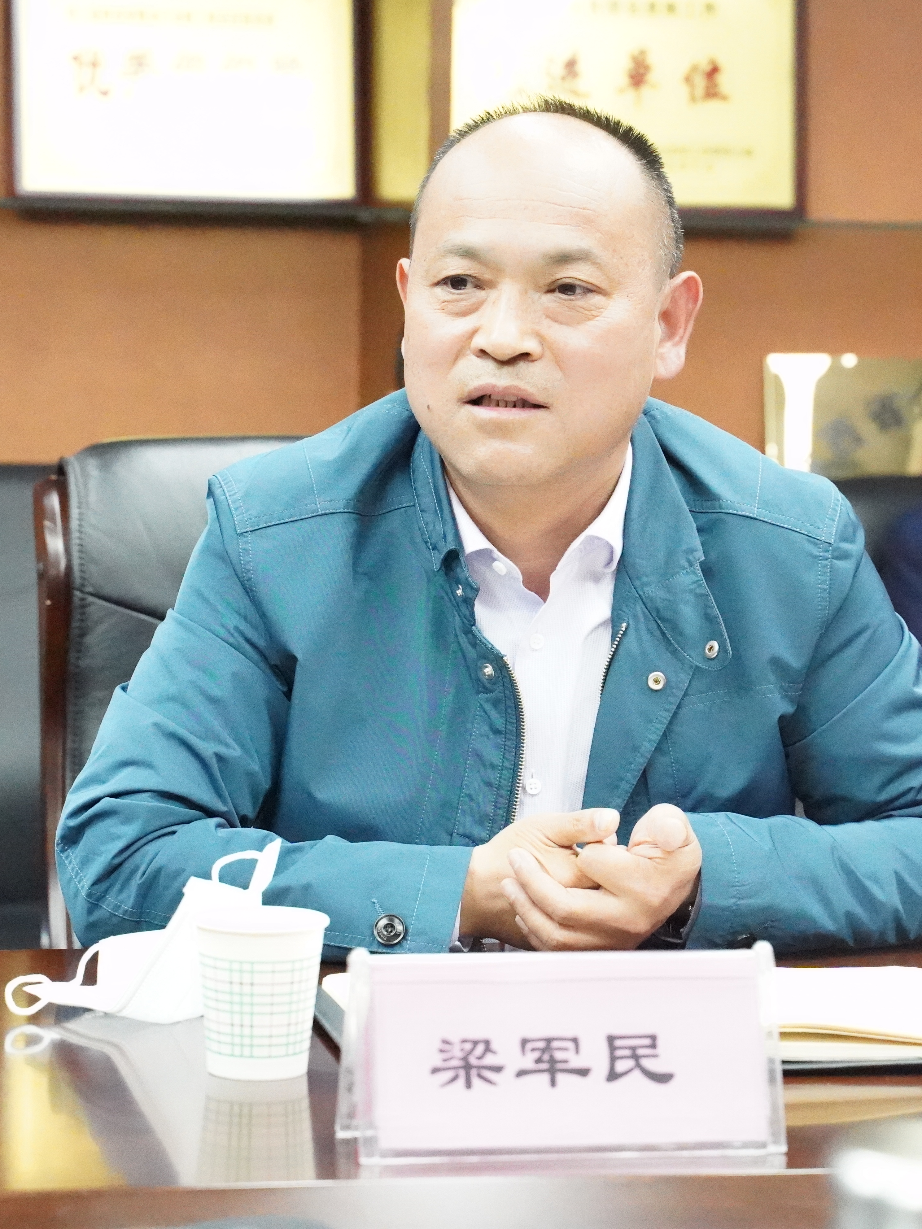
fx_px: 3871
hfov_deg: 13.6
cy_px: 610
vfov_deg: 18.0
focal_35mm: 109
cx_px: 465
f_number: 5.6
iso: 40000
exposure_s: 1/800
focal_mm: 75
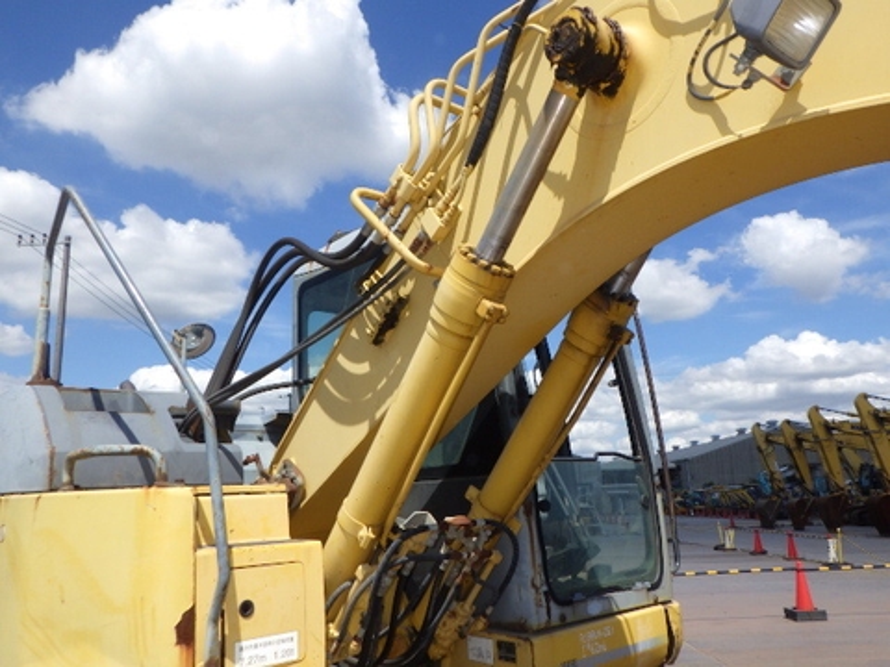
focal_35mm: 28
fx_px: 720
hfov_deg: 63.4
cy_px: 334
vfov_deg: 49.7
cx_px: 445
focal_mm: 5
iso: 125
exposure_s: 1/1250
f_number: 4.2
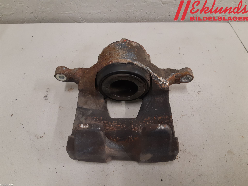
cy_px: 93
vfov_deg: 53.1
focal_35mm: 26
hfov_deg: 67.3
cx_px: 124
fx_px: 186
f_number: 1.7
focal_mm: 3.93
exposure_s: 1/50
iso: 160
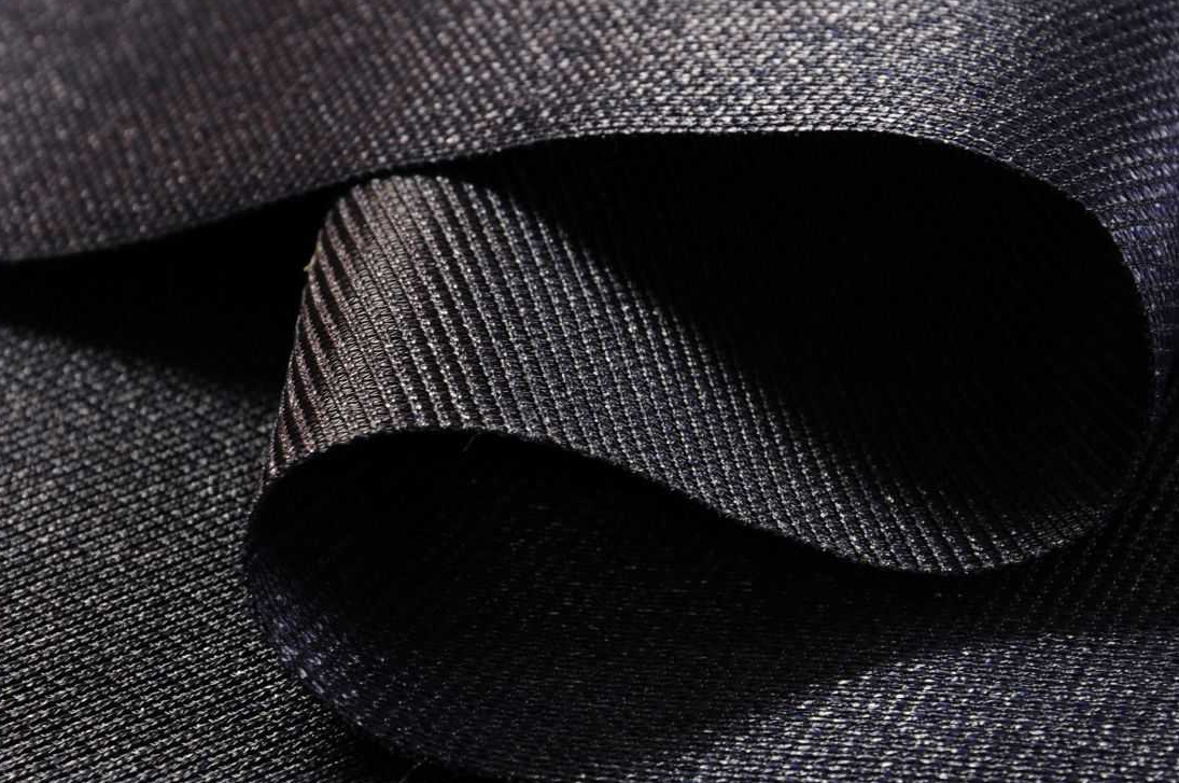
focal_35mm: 216
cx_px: 645
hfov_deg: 9.6
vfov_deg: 6.4
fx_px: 7054
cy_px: 445
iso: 200
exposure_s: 1/60
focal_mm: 105
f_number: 9
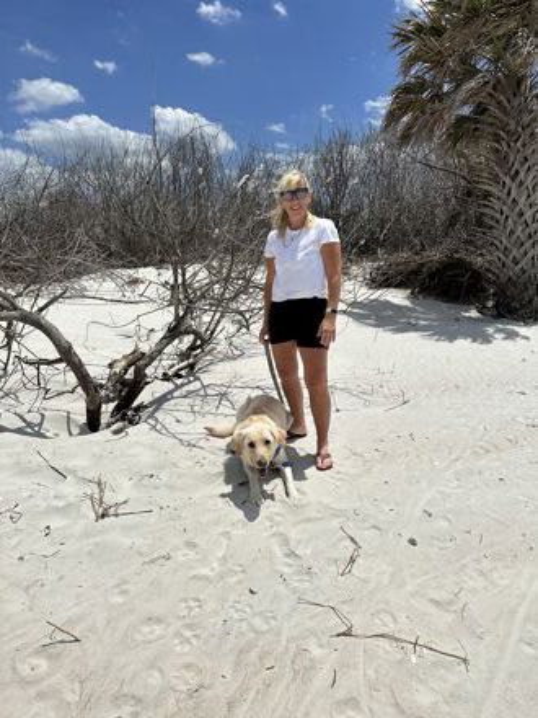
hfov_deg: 56.8
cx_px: 269
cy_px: 359
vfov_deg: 71.6
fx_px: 497
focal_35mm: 24
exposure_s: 1/15625
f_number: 1.78
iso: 80
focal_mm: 6.86
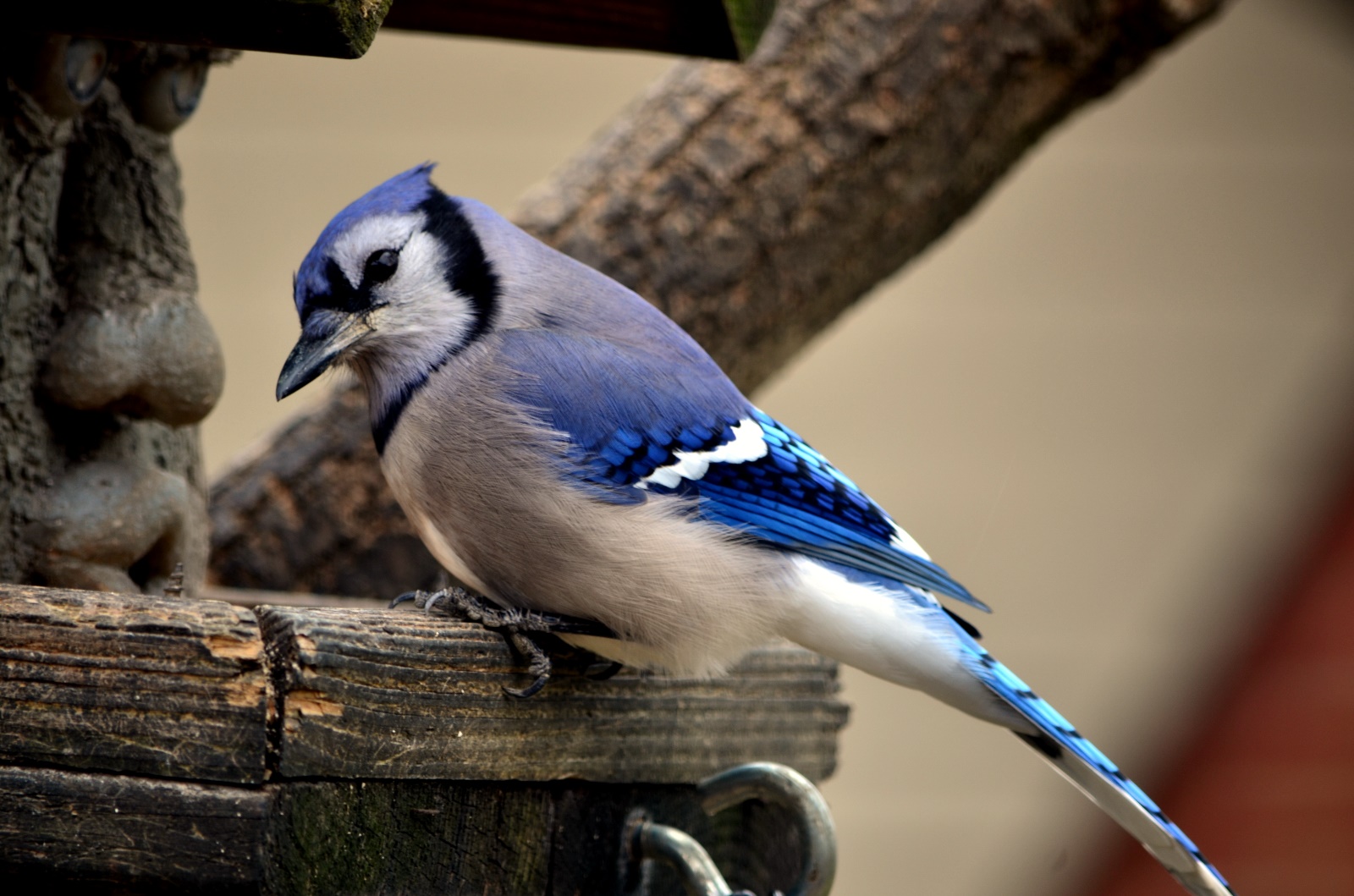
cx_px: 677
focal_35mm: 405
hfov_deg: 5.1
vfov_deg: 3.4
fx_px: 15198
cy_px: 448
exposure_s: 1/20
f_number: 5.6
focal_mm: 270
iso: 100
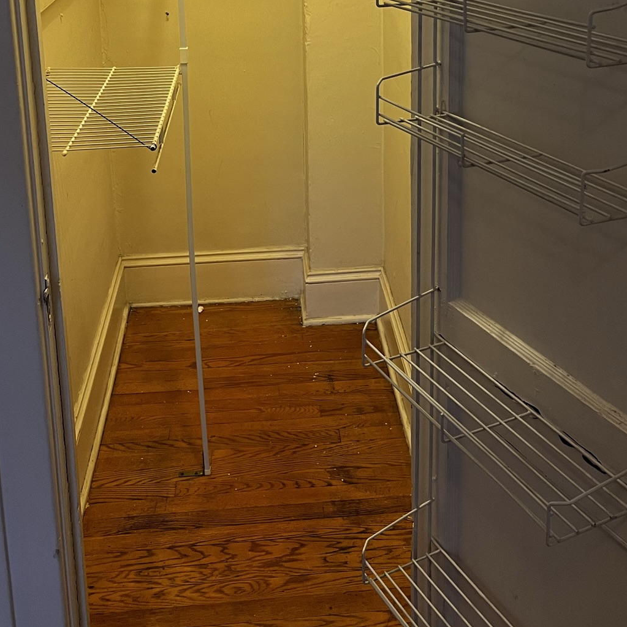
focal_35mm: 46
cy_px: 37
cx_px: 352
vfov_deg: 34.3
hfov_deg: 36.7
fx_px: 943
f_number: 1.5
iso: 125
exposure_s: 1/60
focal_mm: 5.7
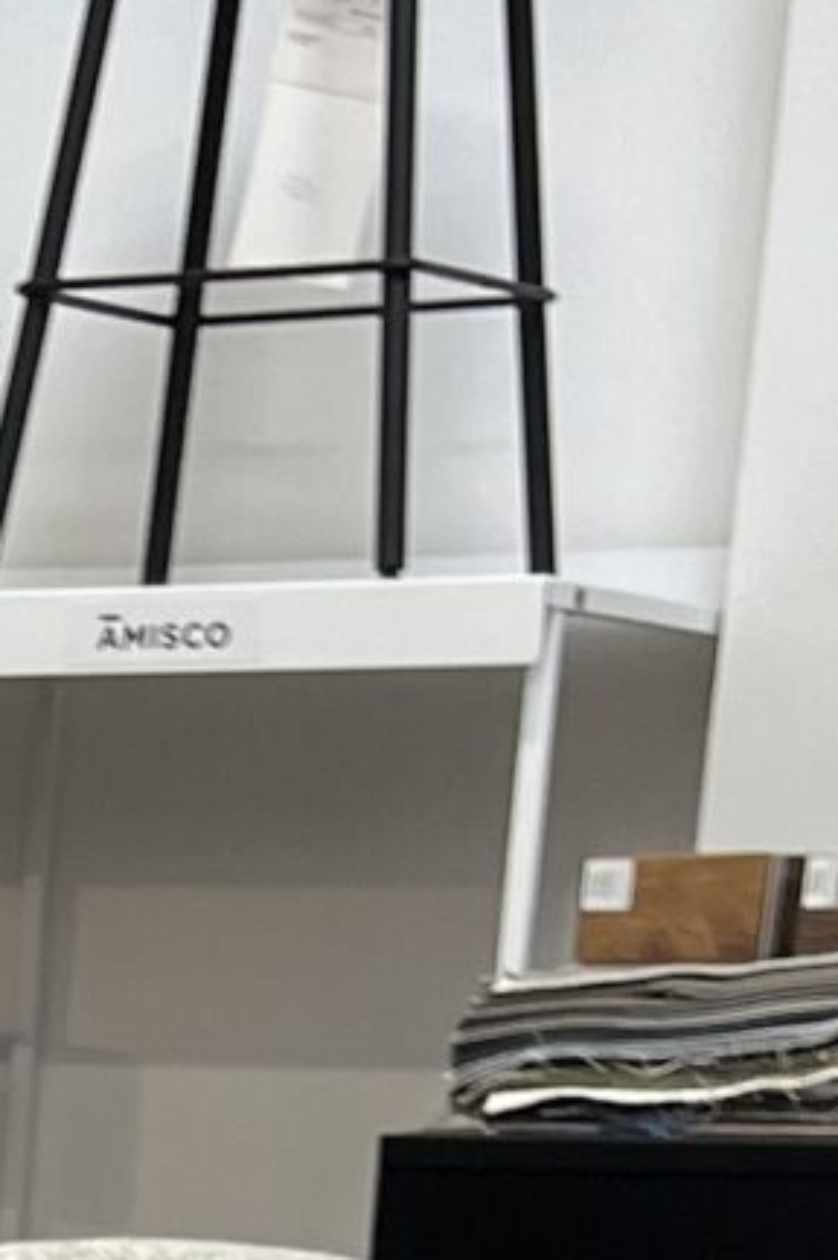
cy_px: 2796
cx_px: -1120
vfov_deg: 11.2
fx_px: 5595
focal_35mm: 160
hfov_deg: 8.0
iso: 80
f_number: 1.6
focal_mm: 5.1
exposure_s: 1/60
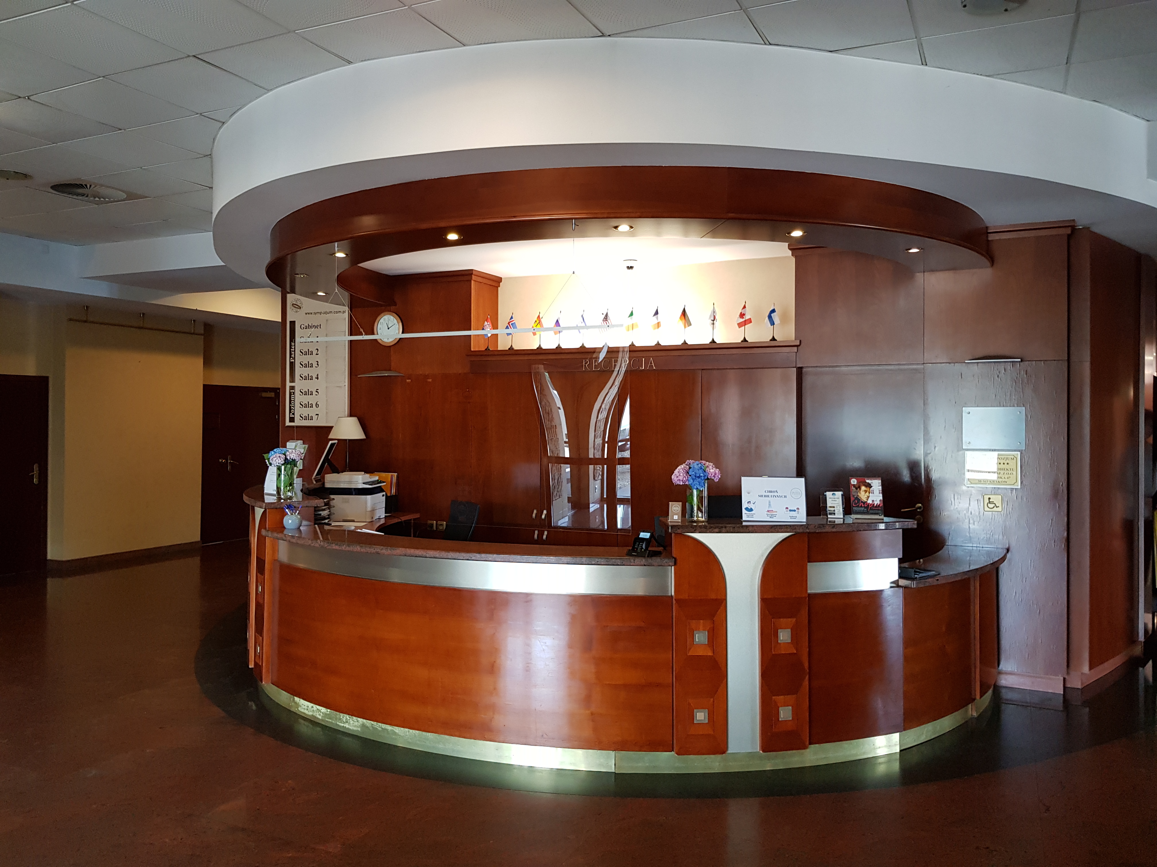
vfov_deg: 53.1
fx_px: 869
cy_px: 434
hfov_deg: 67.3
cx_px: 578
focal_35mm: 26
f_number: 1.7
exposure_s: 1/33
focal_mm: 4.2
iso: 160
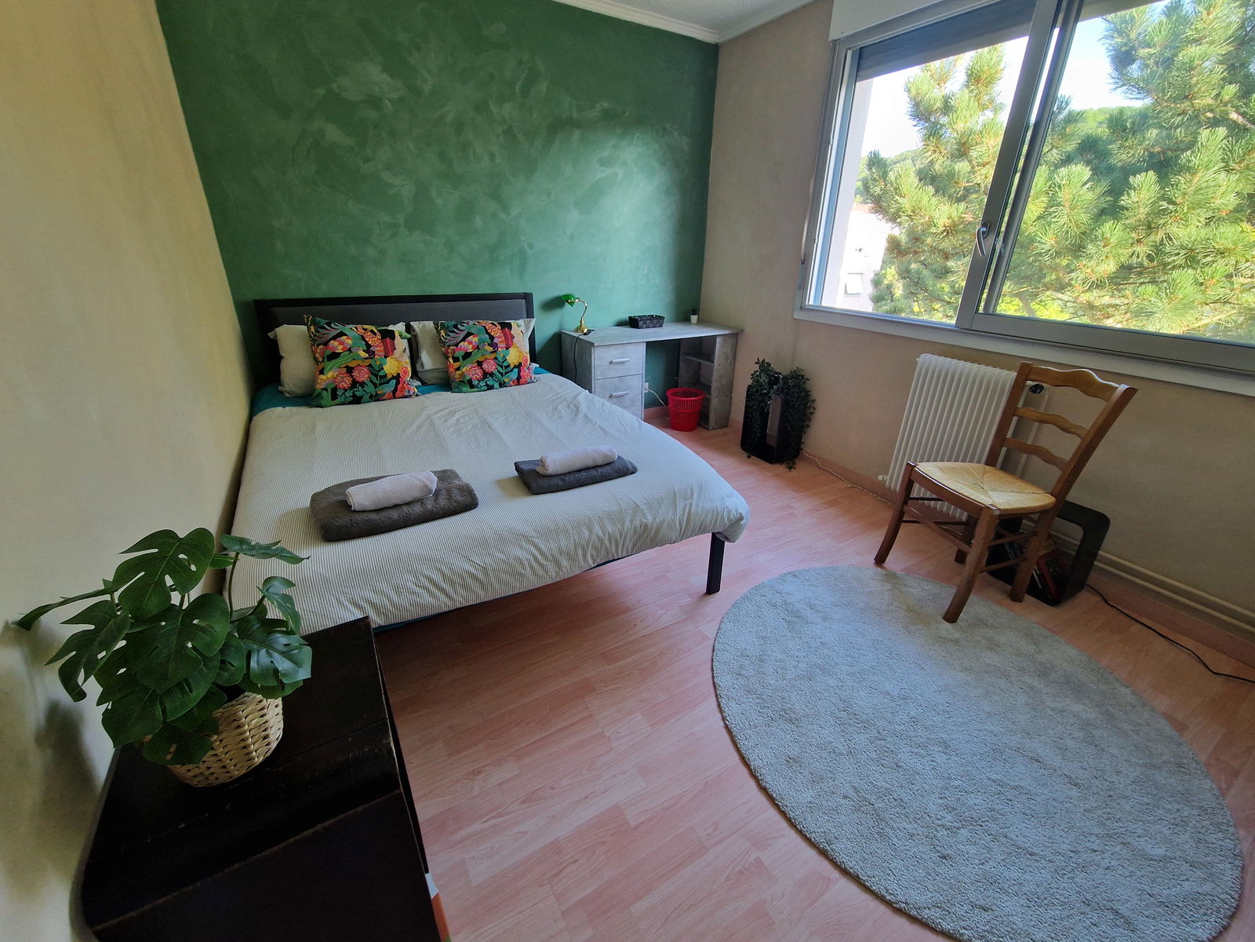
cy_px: 471
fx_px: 471
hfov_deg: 106.2
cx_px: 628
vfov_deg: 89.9
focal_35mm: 13
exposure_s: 1/50
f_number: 2.2
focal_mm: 2.2
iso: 160
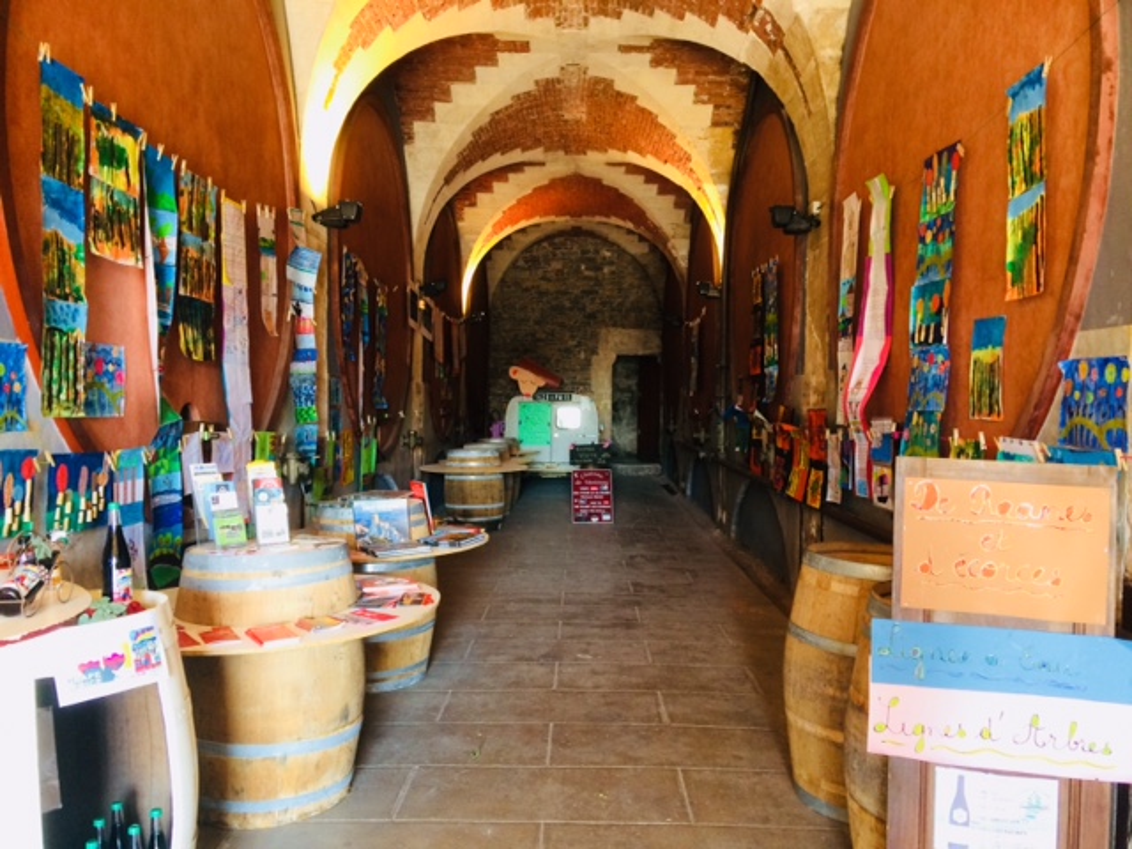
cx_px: 566
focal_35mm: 29
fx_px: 948
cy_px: 424
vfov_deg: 48.2
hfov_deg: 61.7
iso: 125
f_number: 2.2
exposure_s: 1/33
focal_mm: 4.15
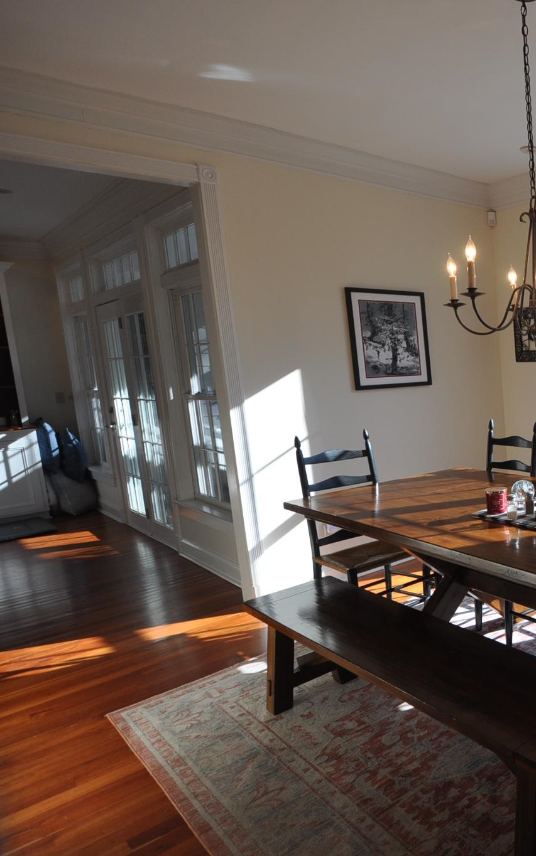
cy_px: 429
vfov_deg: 74.8
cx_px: 648
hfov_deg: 37.8
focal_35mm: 24
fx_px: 561
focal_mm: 10
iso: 360
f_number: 5.6
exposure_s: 1/125
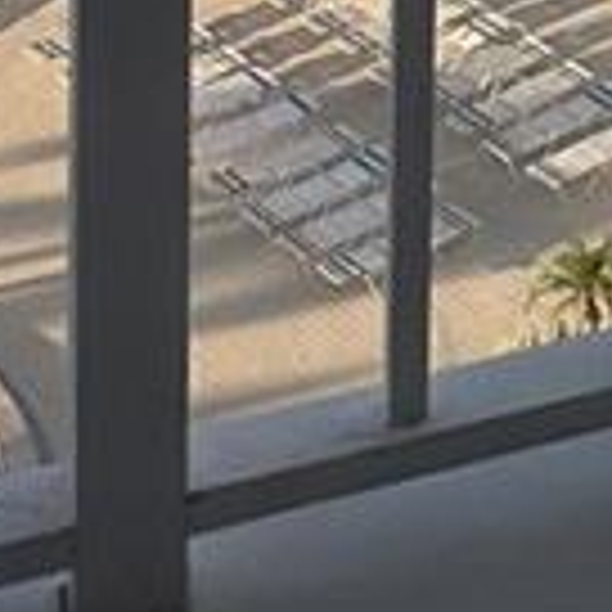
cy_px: -1634
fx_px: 3740
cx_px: 1922
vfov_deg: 7.4
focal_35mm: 187
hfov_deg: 7.9
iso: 80
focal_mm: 6.86
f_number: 1.78
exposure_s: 1/1374
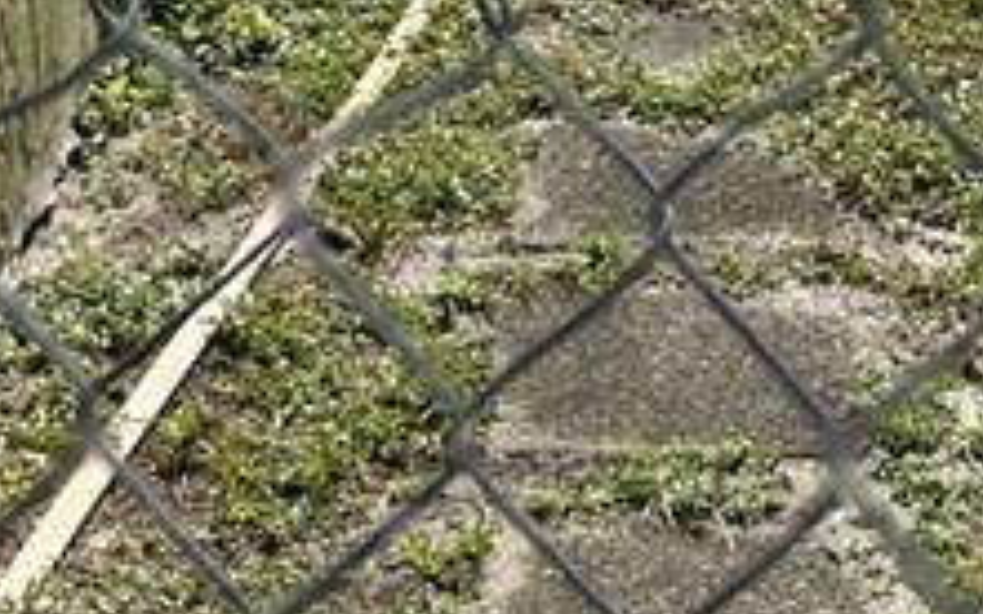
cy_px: -868
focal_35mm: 138
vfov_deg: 8.6
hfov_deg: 15.1
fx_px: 3696
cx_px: 592
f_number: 1.78
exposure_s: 1/7353
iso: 100
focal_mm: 6.76
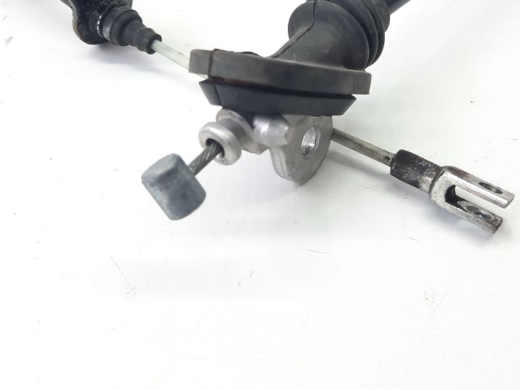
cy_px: 117
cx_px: 278
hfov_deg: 50.1
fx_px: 556
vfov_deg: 38.0
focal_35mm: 37
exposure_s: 1/50
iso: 100
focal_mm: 4.6
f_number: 2
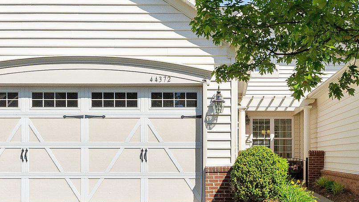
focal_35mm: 40
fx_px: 381
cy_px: 87
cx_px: 235
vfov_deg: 29.7
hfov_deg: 49.7
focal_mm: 10
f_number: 8
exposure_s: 1/1250
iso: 400
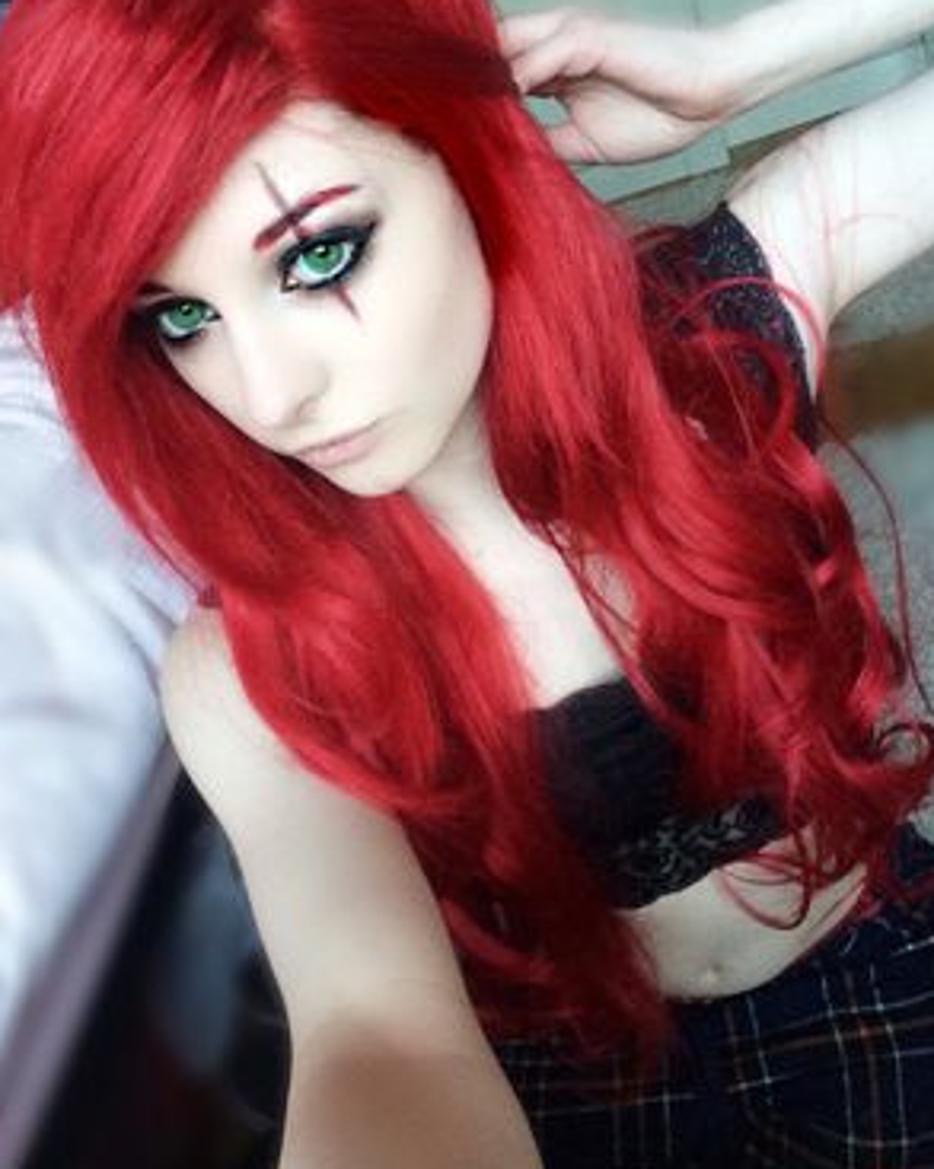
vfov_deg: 54.3
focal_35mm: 33
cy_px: 570
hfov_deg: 44.5
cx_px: 472
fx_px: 1142
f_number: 2.4
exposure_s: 1/33
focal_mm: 2.15
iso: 200
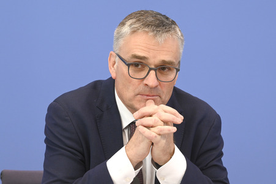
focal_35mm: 122
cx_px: 138
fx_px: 935
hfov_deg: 16.8
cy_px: 92
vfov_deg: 11.2
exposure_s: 1/400
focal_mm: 122
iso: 3200
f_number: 7.1
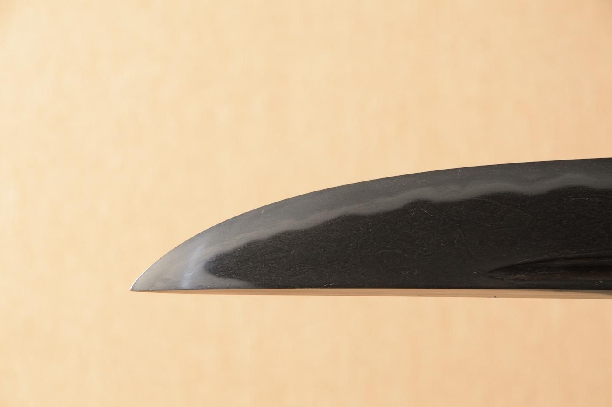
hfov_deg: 12.2
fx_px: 2854
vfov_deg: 8.2
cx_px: 306
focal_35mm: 168
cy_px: 204
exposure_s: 1/2
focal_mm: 112
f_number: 11
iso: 400
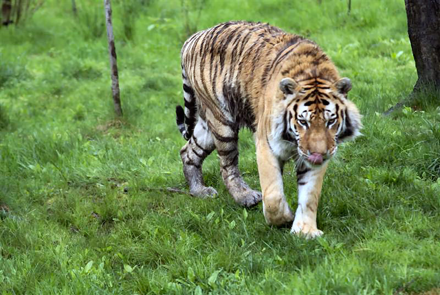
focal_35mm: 202
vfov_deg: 6.8
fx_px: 2479
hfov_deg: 10.1
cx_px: 220
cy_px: 148
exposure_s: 1/250
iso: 200
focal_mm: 135
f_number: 2.8
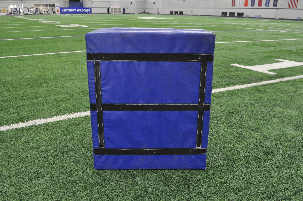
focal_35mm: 33
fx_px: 277
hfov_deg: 57.3
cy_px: 100
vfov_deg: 39.9
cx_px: 152
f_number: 11
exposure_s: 1/25
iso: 2000
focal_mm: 22
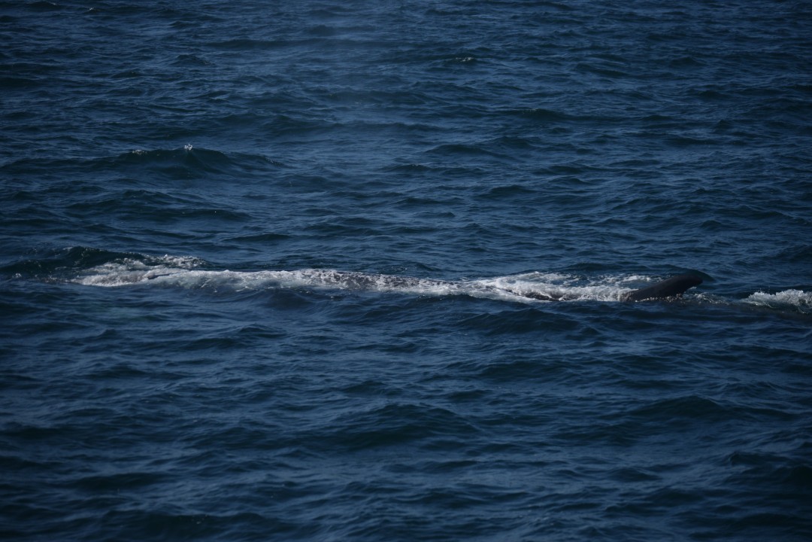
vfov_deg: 8.2
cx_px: 406
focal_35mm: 168
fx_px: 3789
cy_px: 271
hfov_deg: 12.2
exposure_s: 1/4000
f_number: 4.8
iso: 200
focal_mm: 112
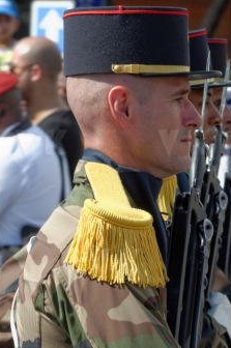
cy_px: 285
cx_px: 184
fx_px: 2712
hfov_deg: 4.9
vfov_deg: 7.3
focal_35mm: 281
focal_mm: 105
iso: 200
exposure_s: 1/320
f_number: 8
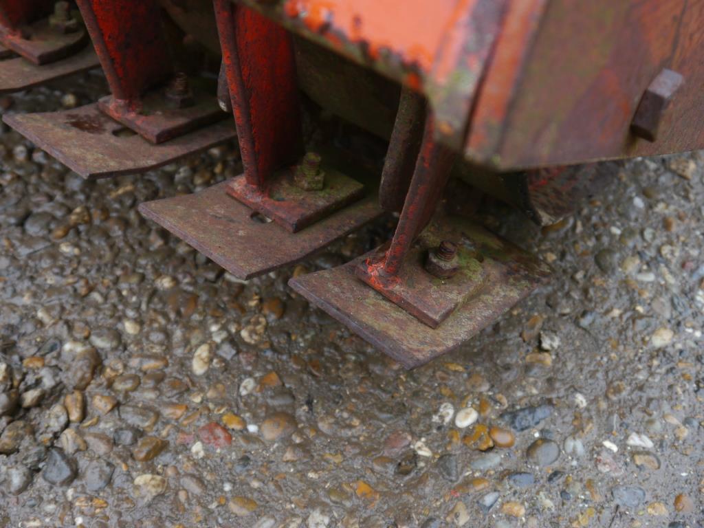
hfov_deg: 39.7
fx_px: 976
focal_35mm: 48
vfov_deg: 30.3
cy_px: 264
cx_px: 352
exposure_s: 1/60
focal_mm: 24
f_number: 4.5
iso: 200
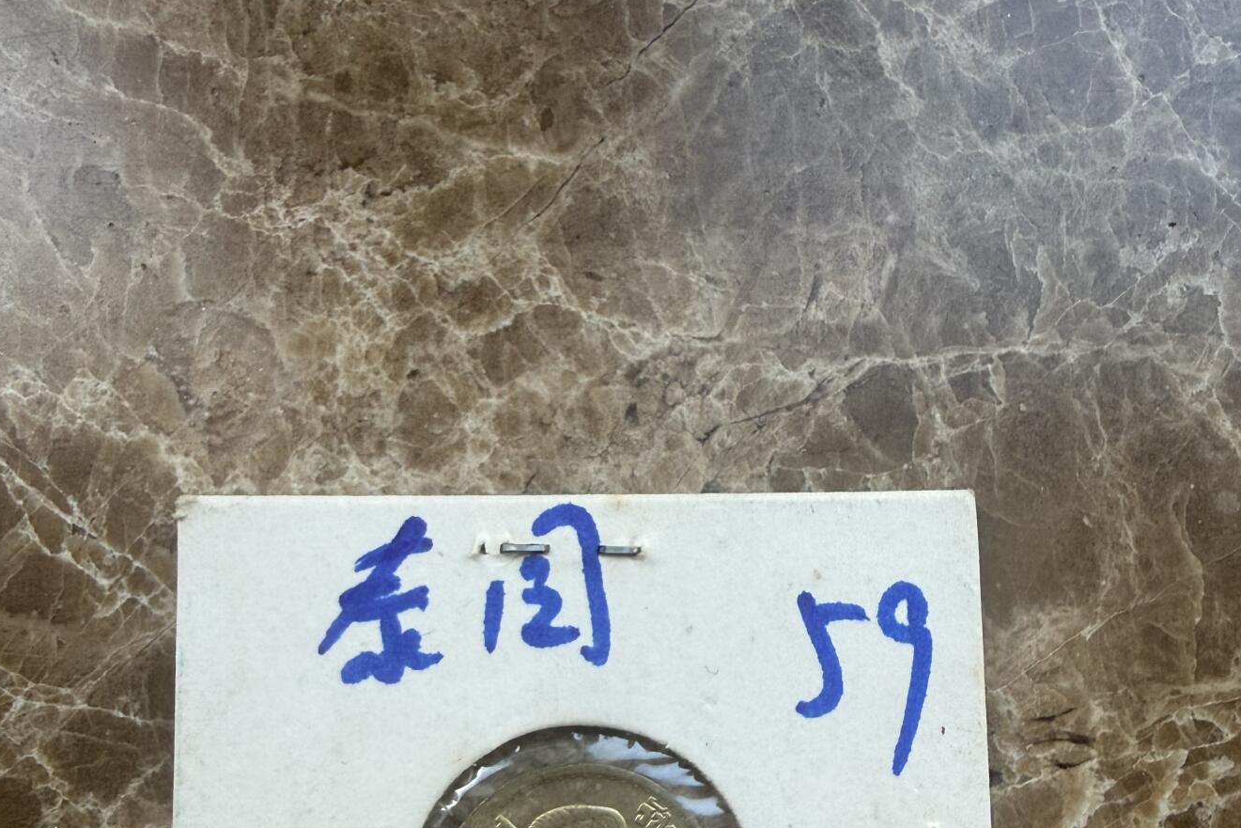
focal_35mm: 34
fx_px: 1172
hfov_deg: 55.8
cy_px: 737
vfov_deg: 36.6
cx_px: 626
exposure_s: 1/99
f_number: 2.2
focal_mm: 2.22
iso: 80
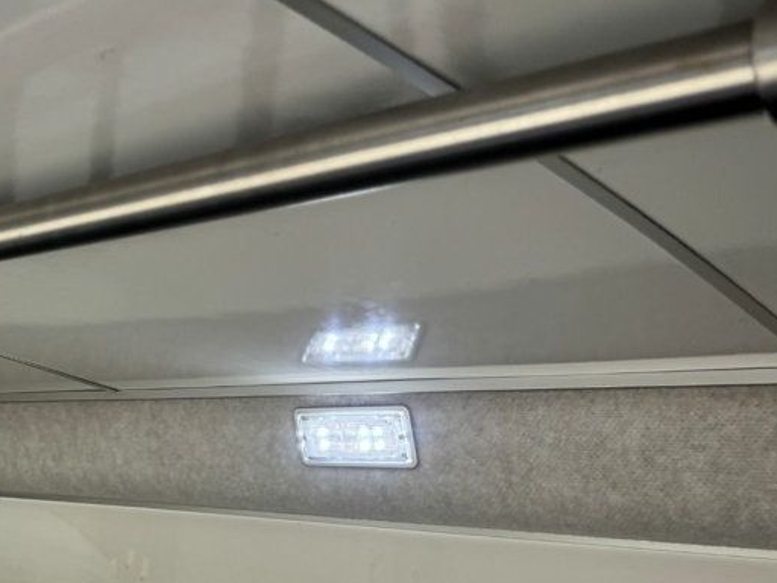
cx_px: 9
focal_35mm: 48
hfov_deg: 36.0
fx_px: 1077
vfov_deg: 30.2
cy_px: 360
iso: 100
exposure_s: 1/121
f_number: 1.78
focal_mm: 6.86
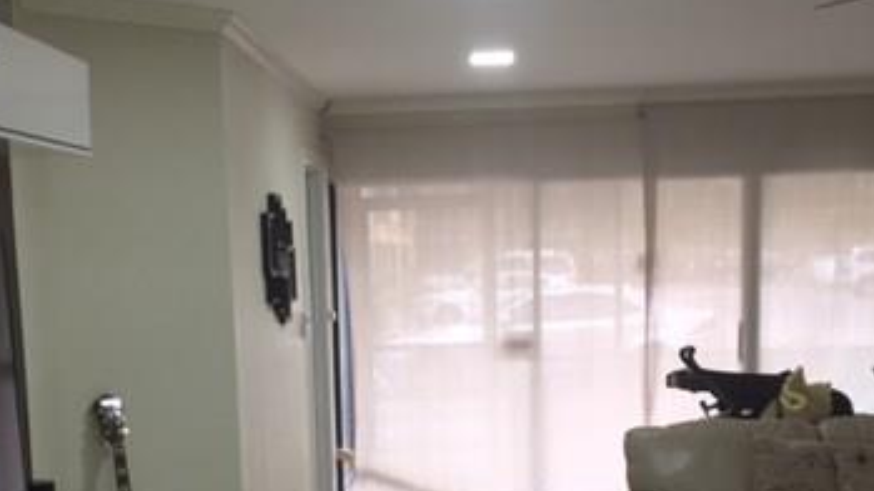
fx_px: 1344
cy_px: 428
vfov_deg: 20.3
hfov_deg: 36.0
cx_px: 413
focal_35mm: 58
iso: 64
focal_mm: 4.15
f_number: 2.2
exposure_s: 1/30
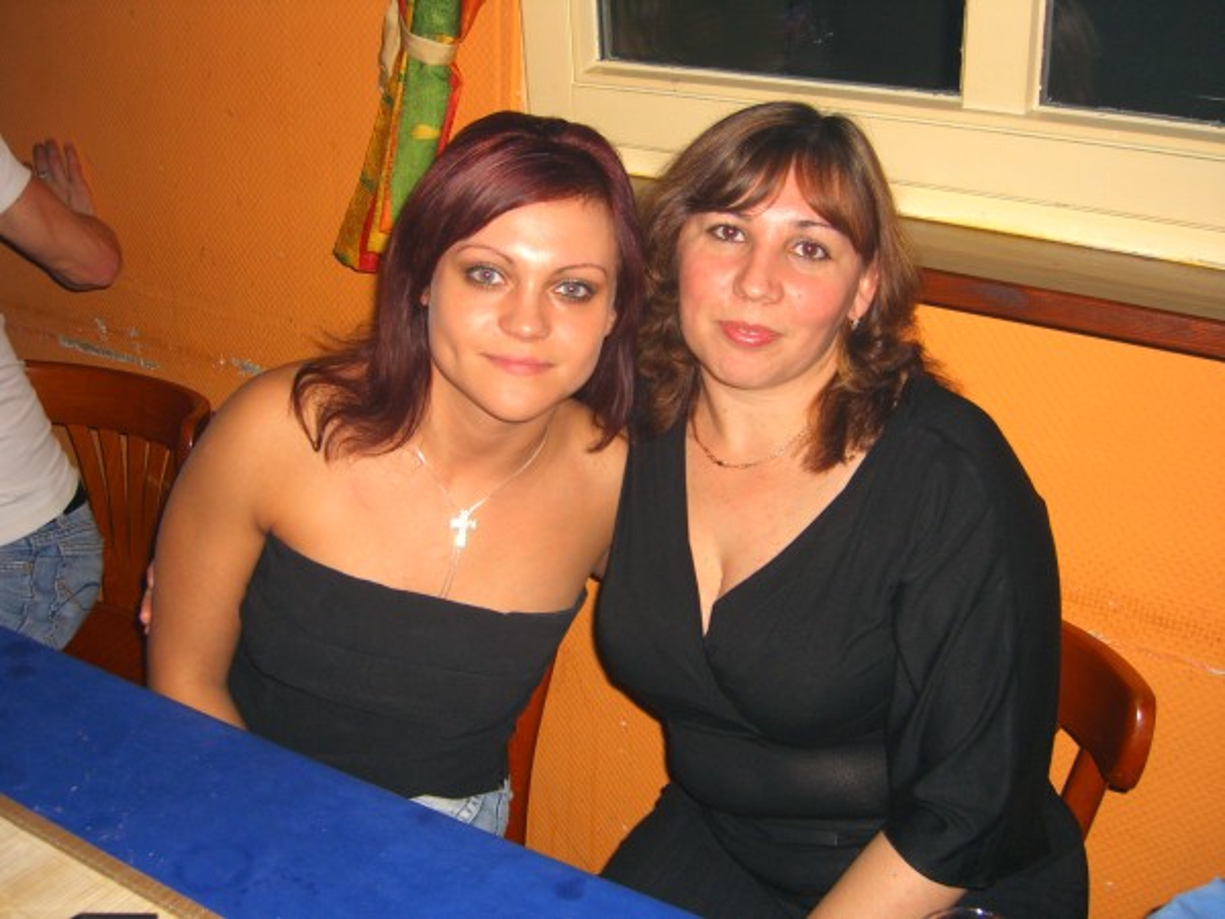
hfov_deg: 49.0
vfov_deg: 37.7
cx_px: 612
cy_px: 460
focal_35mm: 38
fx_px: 1345
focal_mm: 7.9
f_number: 2.8
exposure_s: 1/60
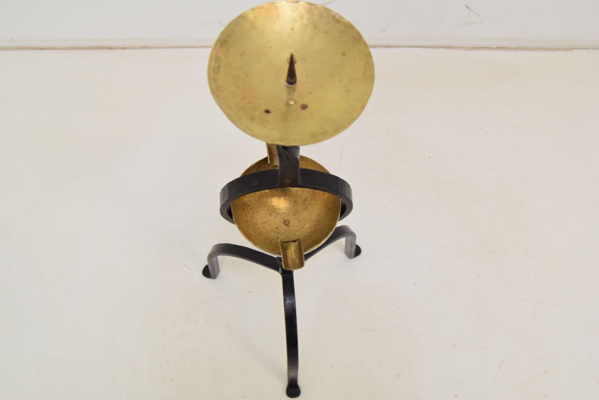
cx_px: 300
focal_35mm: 39
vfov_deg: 34.3
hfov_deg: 49.5
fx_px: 649
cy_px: 200
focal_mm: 26
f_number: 7.1
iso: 1600
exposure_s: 1/200
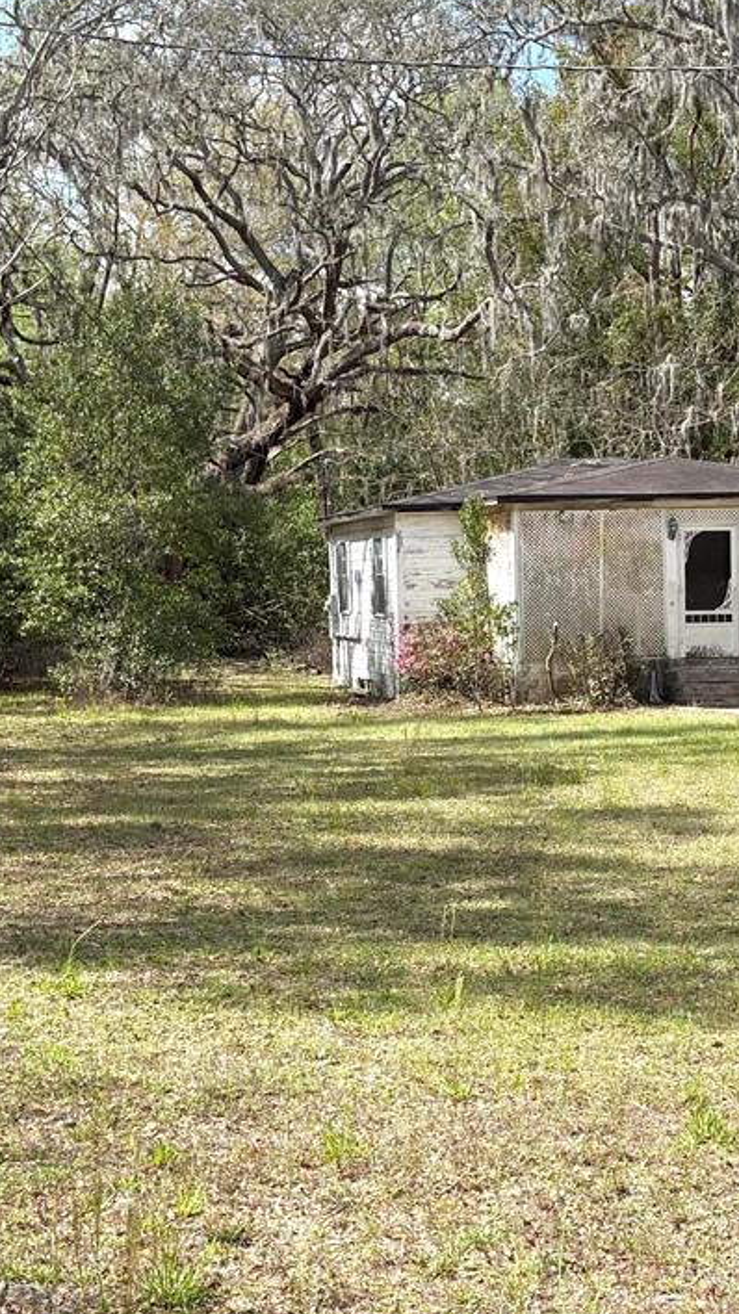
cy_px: 703
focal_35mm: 64
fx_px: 2231
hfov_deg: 18.8
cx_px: 459
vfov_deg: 32.8
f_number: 1.6
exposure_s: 1/2208
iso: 50
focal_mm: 5.96
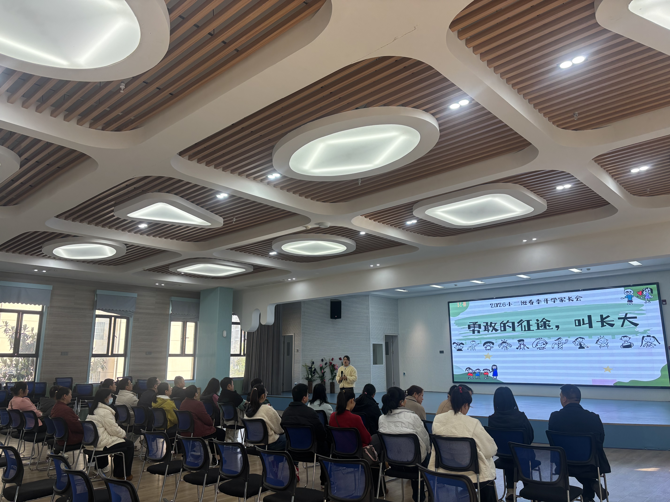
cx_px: 335
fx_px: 503
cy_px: 251
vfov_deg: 53.1
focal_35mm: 26
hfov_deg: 67.3
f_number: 1.6
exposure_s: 1/120
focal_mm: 5.96
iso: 80
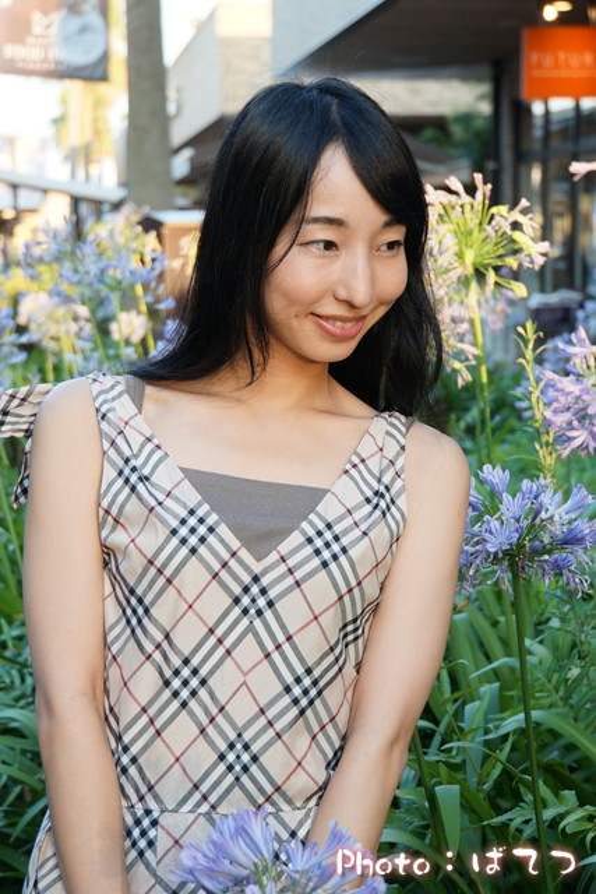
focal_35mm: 73
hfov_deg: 18.7
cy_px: 447
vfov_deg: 27.7
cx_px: 298
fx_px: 1812
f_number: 5.6
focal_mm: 49
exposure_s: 1/80
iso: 320
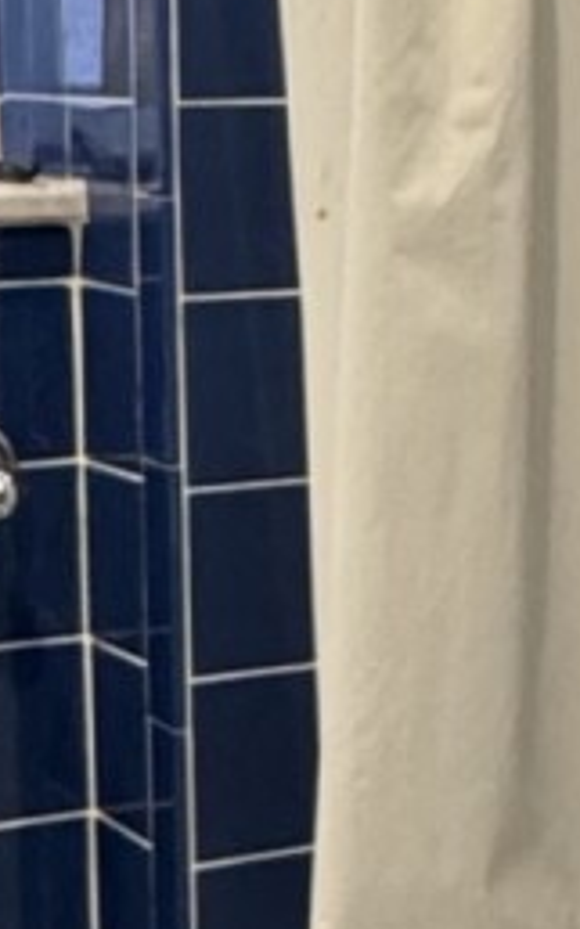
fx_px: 2988
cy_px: 403
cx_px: 753
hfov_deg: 10.8
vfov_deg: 17.7
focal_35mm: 118
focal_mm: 2.22
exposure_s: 1/60
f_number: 2.2
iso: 400
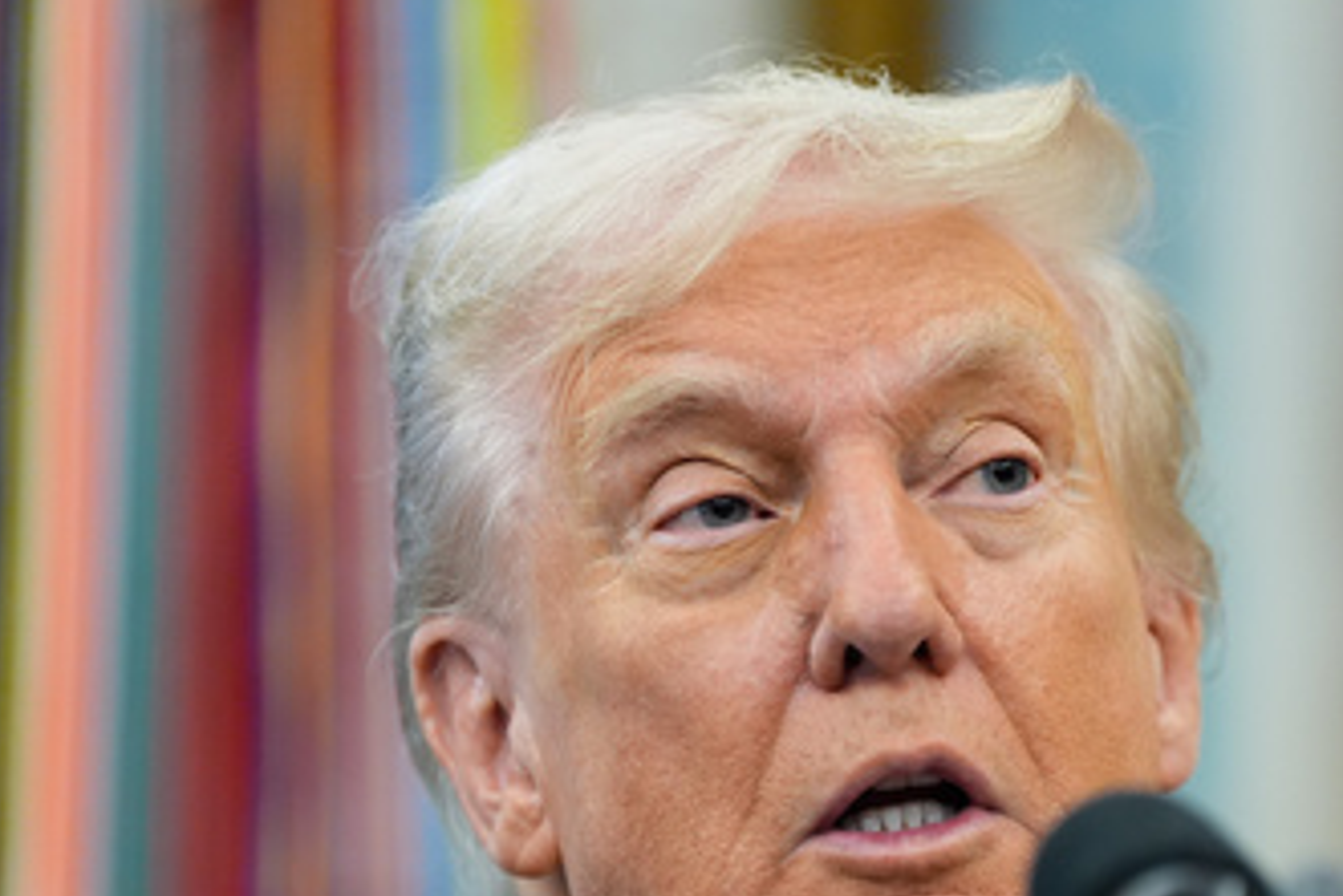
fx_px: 10151
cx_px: 941
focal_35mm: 272
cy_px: 679
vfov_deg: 5.1
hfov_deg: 7.6
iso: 3200
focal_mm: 176
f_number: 2.8
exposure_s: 1/320
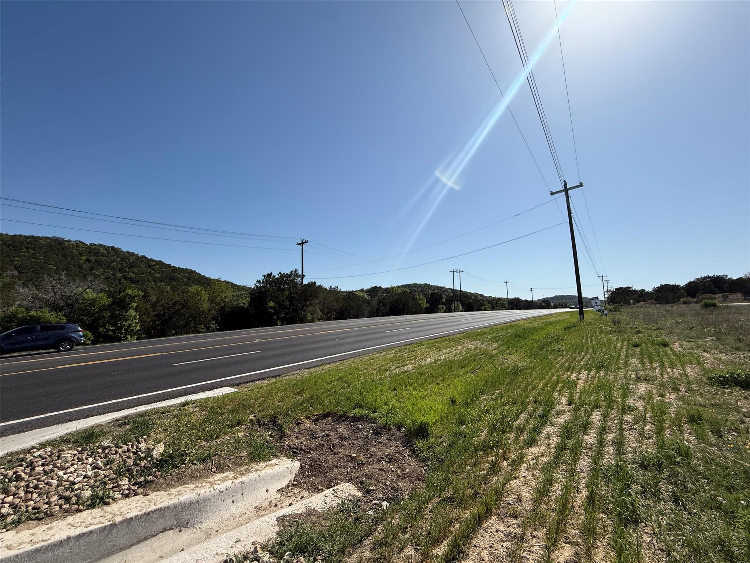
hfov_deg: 102.1
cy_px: 282
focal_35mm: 14
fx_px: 303
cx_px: 375
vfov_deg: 85.7
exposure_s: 1/3663
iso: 50
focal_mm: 2.22
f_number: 2.2
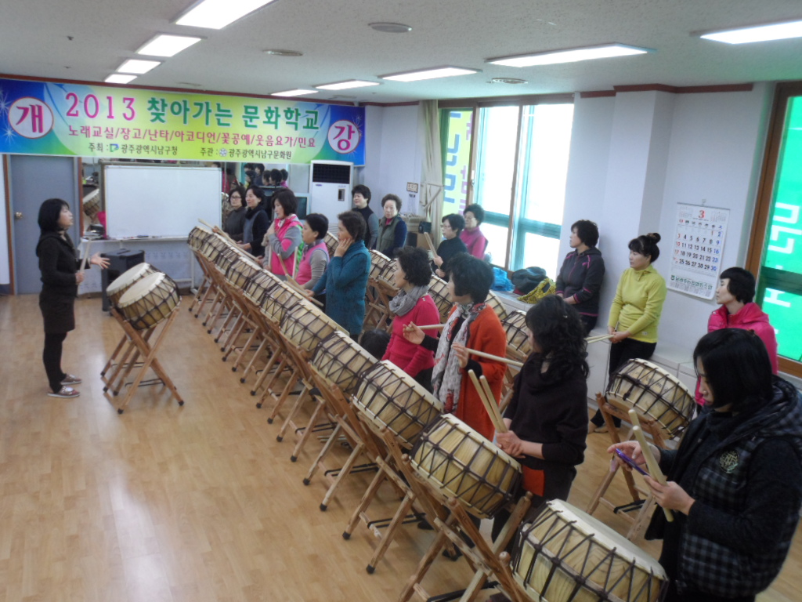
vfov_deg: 46.8
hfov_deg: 60.0
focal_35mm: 30
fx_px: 695
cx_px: 401
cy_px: 301
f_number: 3.5
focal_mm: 5.7
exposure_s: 1/30
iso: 240
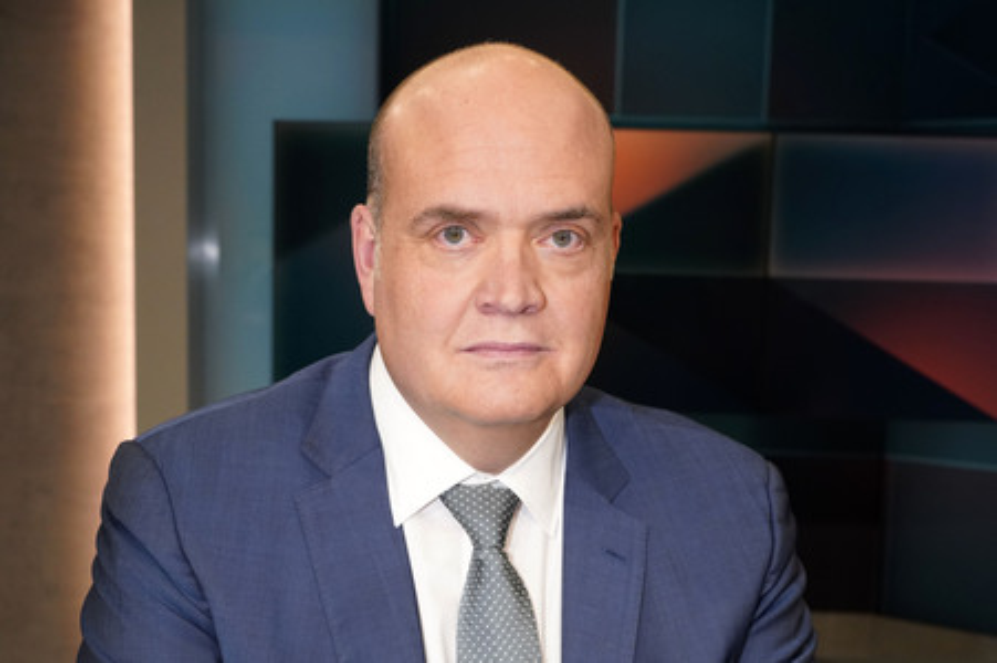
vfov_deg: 35.9
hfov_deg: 51.9
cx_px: 498
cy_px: 332
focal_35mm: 37
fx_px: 1024
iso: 2000
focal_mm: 37
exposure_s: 1/125
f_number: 5.6
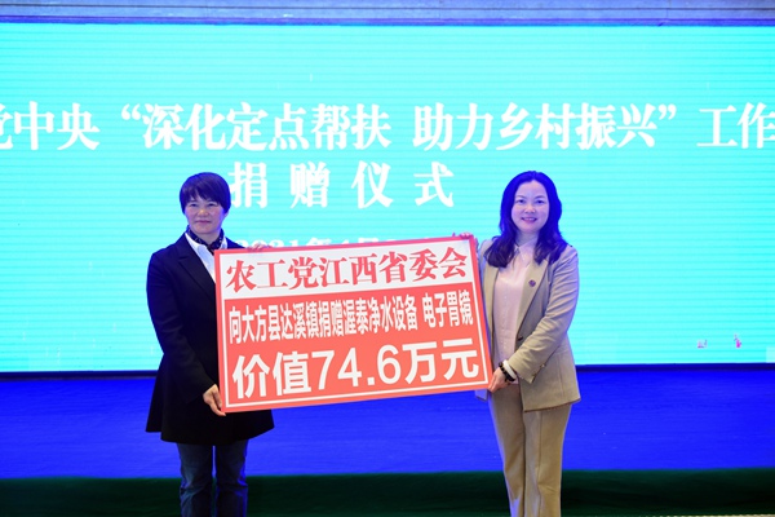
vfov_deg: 38.9
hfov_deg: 55.8
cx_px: 388
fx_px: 732
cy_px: 258
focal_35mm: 34
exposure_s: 1/125
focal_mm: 34
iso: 1000
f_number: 3.2
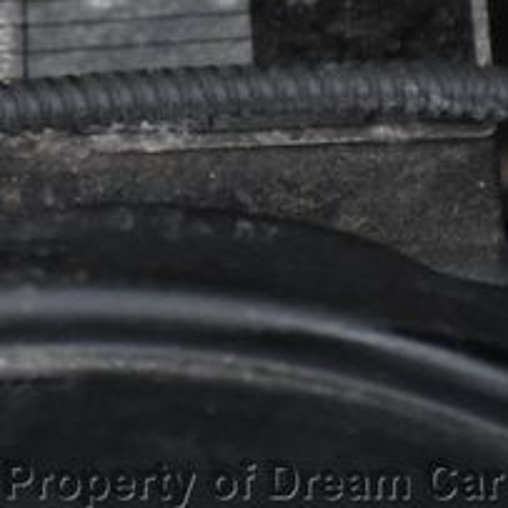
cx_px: 60
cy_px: -8
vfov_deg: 3.1
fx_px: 9364
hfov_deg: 3.1
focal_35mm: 564
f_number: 5.6
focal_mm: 140
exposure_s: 1/60
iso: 4500
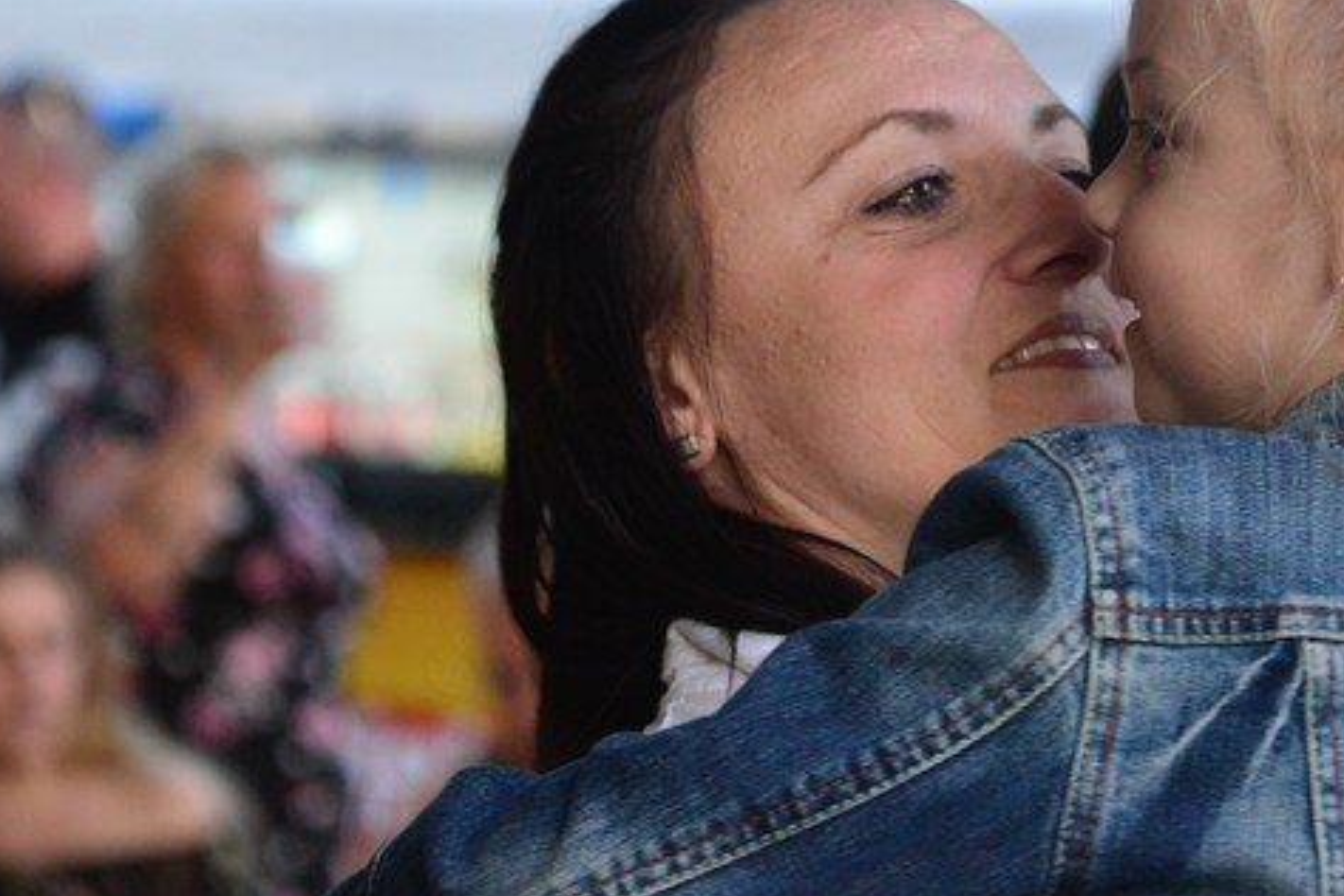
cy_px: 201
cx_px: 1089
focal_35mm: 216
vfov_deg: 6.4
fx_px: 8063
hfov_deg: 9.5
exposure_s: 1/125
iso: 5600
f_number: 5.6
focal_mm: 122
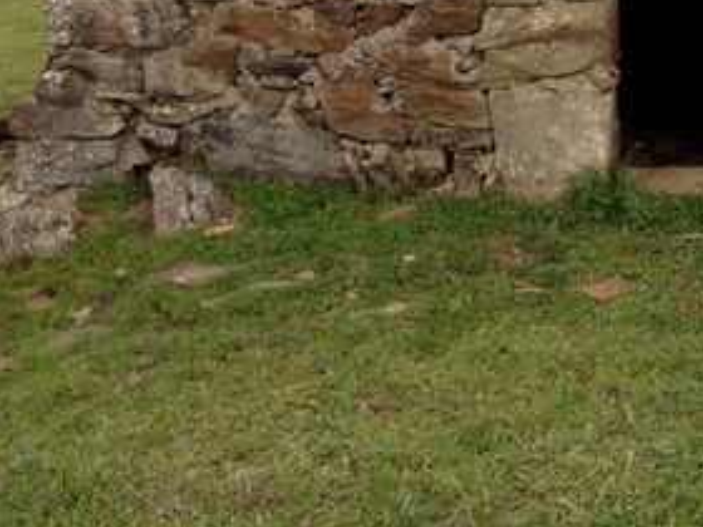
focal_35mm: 80
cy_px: 10
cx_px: 675
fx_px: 1625
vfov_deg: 18.0
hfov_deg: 23.5
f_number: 2.4
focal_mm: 4.28
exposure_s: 1/736
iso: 64
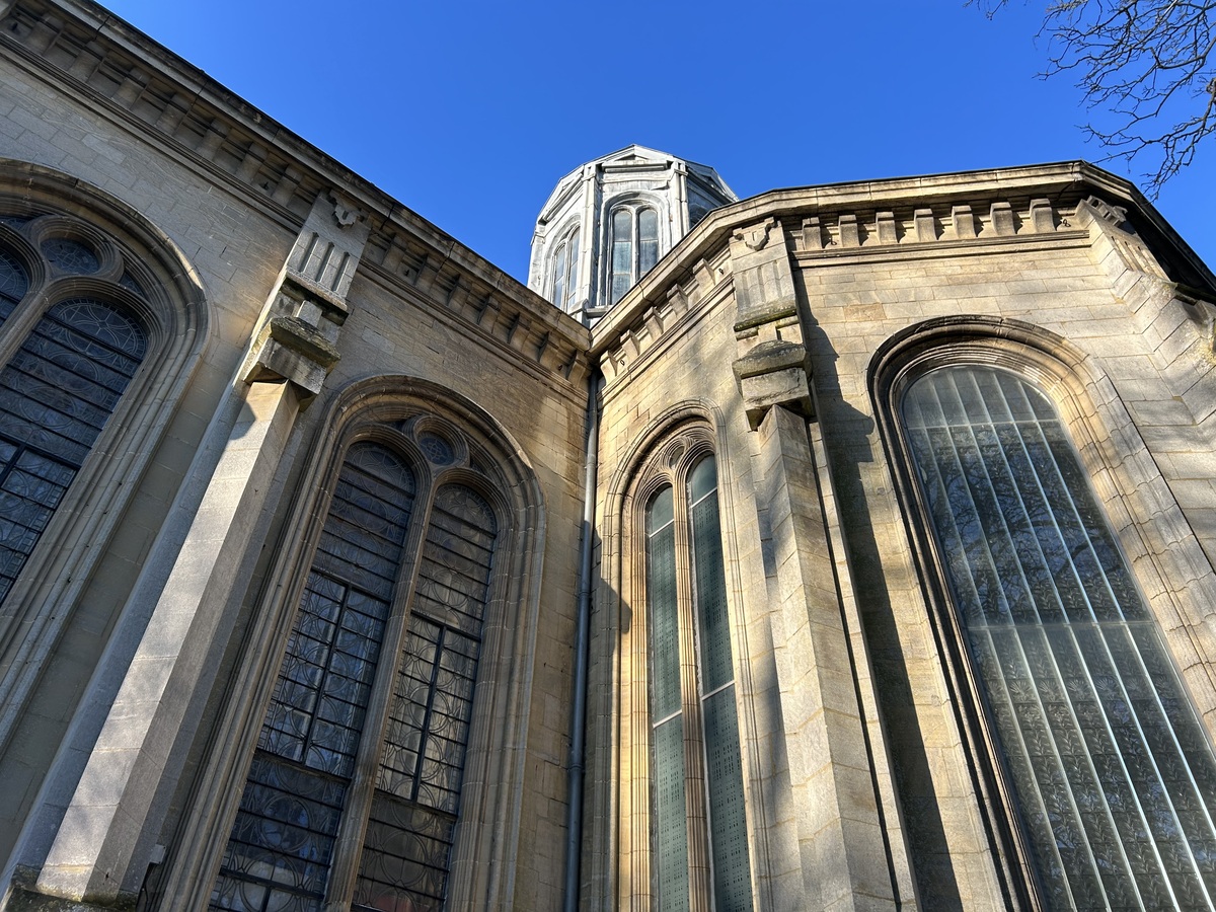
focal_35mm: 26
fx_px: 913
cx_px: 608
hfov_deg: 67.3
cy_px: 456
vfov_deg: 53.1
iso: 50
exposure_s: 1/1068
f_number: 1.5
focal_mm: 5.7
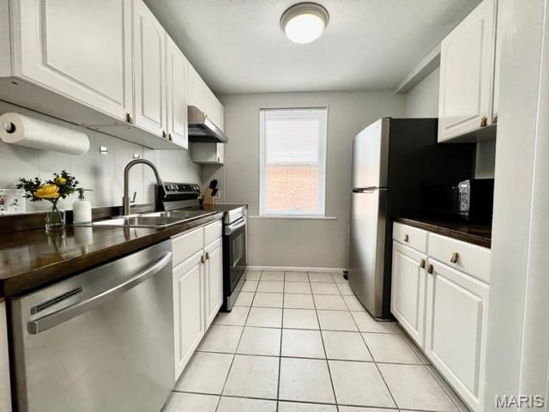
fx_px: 206
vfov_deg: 89.9
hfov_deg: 106.2
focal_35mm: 13
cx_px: 274
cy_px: 206
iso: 100
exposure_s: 1/120
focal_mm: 1.57
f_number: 1.8
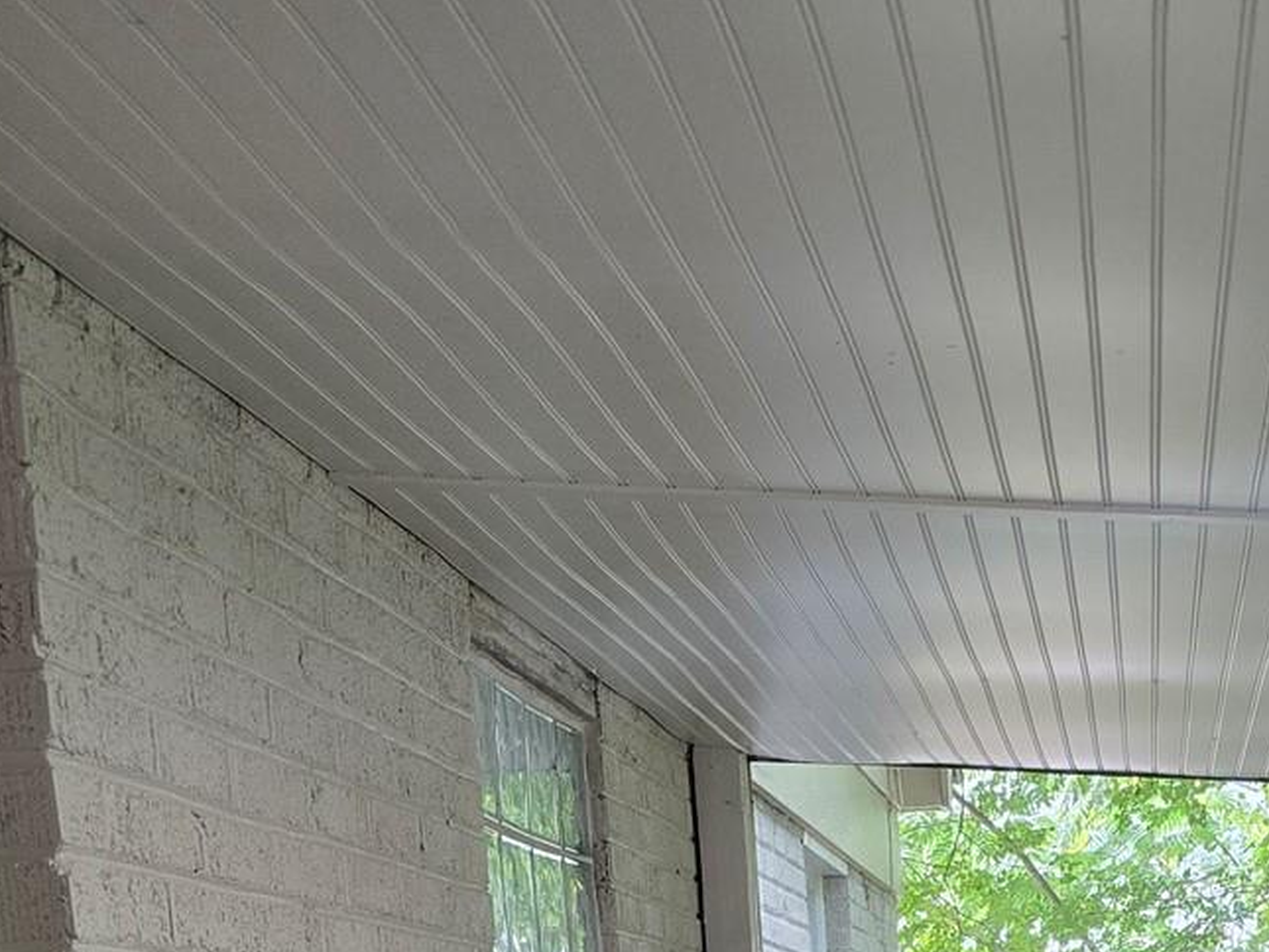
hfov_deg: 25.9
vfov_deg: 18.2
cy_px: 1383
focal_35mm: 73
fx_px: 2677
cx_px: 1119
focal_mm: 6.3
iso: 320
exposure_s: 1/120
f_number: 1.7
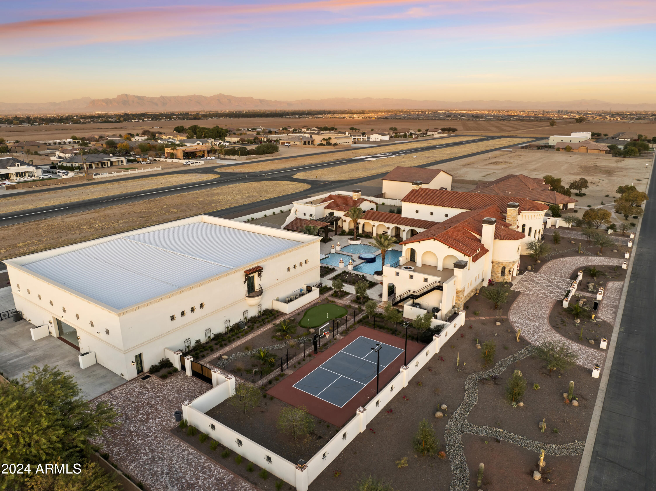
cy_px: 246
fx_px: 455
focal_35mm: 24
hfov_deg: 71.6
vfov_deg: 56.8
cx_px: 328
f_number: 2.8
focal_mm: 12.3
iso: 130
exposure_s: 1/240
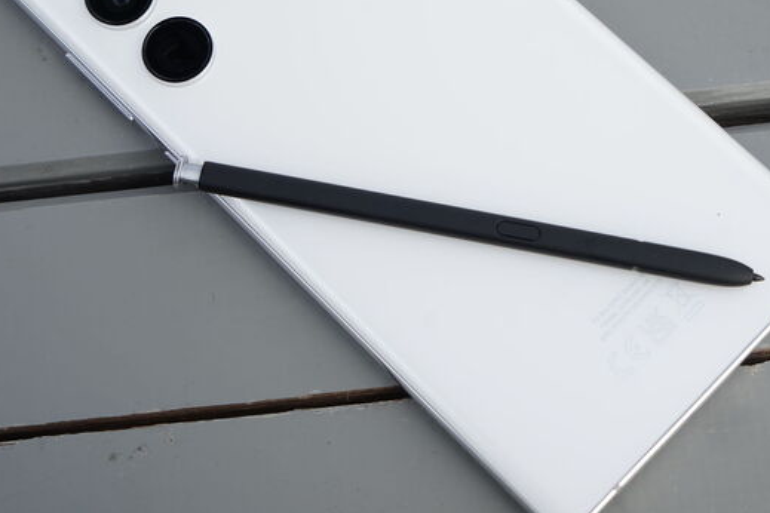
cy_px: 191
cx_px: 476
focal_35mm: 67
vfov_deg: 20.3
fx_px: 1433
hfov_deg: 30.0
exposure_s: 1/125
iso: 100
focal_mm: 42
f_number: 7.1
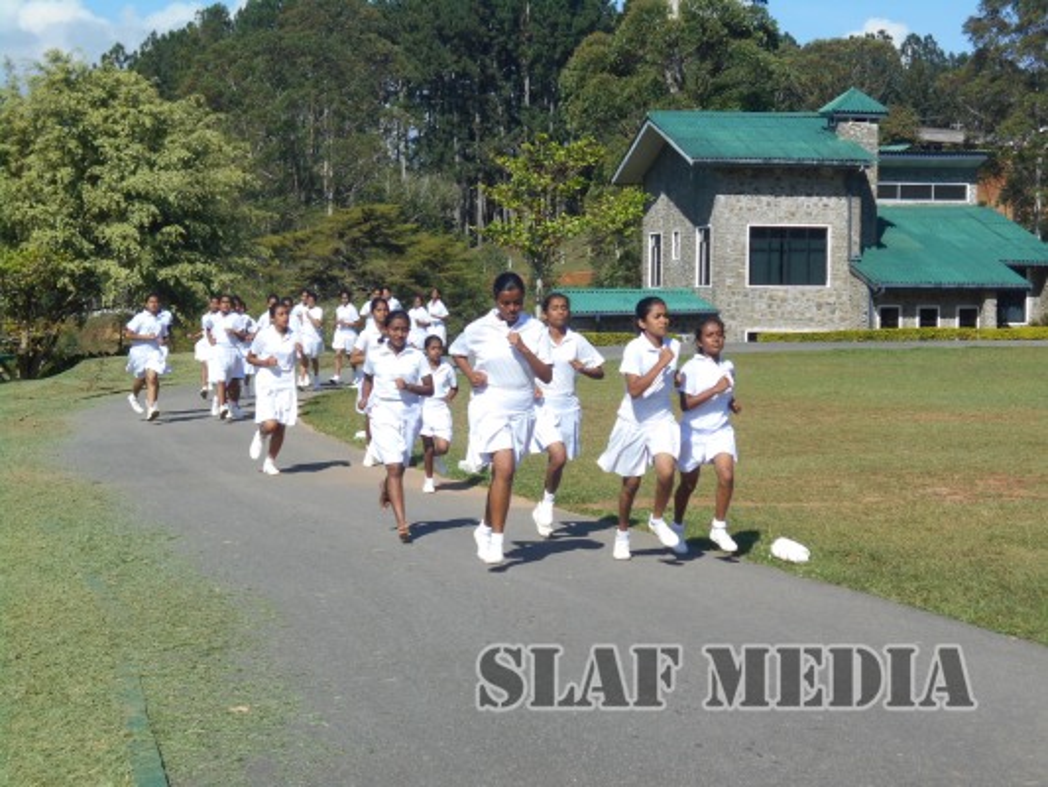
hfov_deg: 26.0
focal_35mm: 75
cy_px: 394
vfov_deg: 19.6
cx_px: 524
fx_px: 2271
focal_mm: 13.5
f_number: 5.8
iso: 80
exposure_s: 1/400
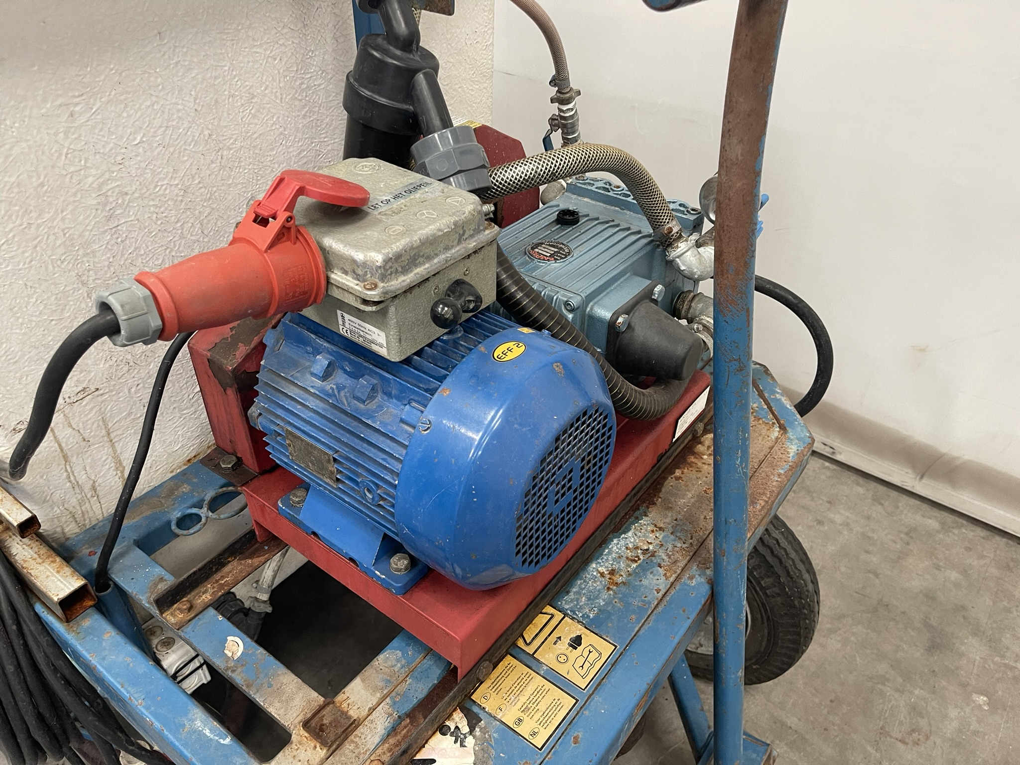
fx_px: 737
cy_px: 382
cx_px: 510
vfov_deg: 54.9
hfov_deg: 69.4
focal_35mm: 25
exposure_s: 1/60
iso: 200
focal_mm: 5.1
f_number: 1.6
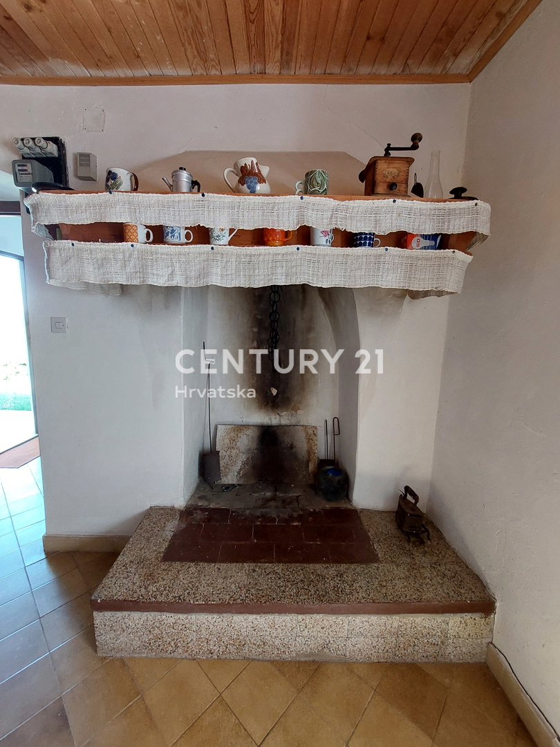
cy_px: 374
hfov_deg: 89.9
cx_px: 280
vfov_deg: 106.2
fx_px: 280
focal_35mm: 13
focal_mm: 1.74
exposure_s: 1/50
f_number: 2.2
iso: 320
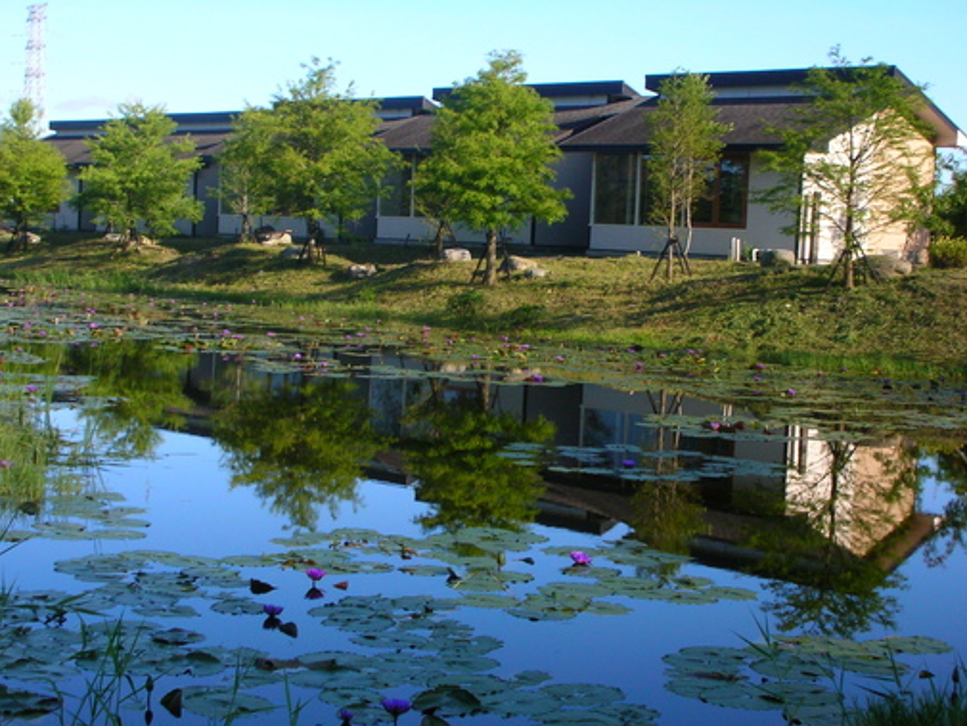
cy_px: 318
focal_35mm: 63
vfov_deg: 23.3
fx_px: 1760
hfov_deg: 30.7
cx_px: 425
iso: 50
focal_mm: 8.8
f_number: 10.5
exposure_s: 1/47.2
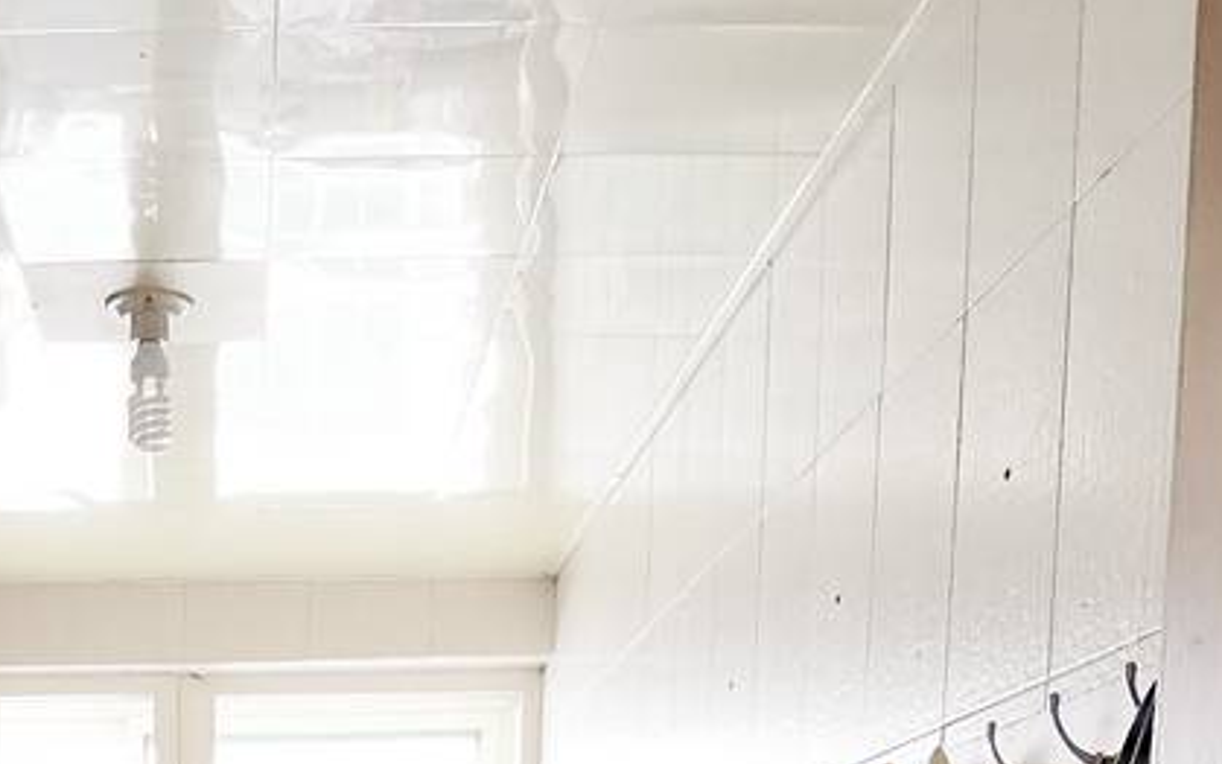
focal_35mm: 62
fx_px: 2065
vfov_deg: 16.9
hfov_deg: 31.8
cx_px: 187
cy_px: 1426
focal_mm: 2.26
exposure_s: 1/50
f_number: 2.2
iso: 200
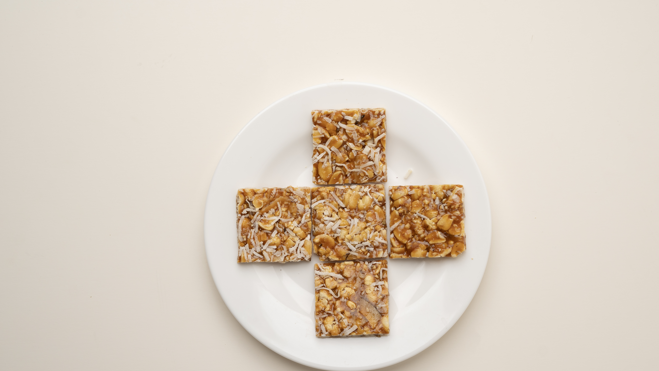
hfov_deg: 34.3
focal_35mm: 61
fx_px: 1066
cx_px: 351
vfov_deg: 19.7
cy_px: 237
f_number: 5
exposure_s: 1/30
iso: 80
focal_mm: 50
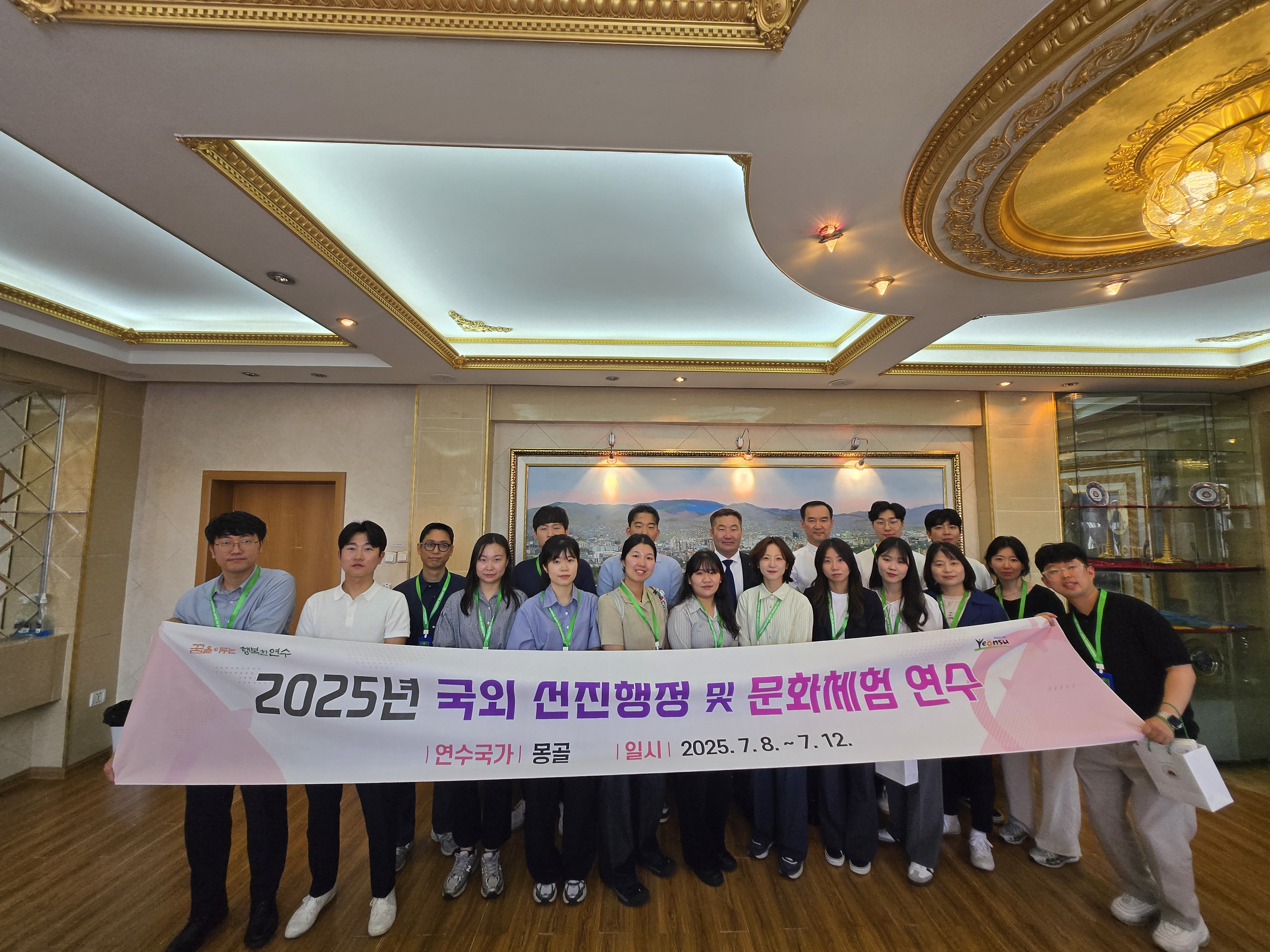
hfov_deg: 106.2
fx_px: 477
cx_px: 635
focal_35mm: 13
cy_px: 476
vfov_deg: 89.9
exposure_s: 1/50
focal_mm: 1.7
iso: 64
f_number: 2.2
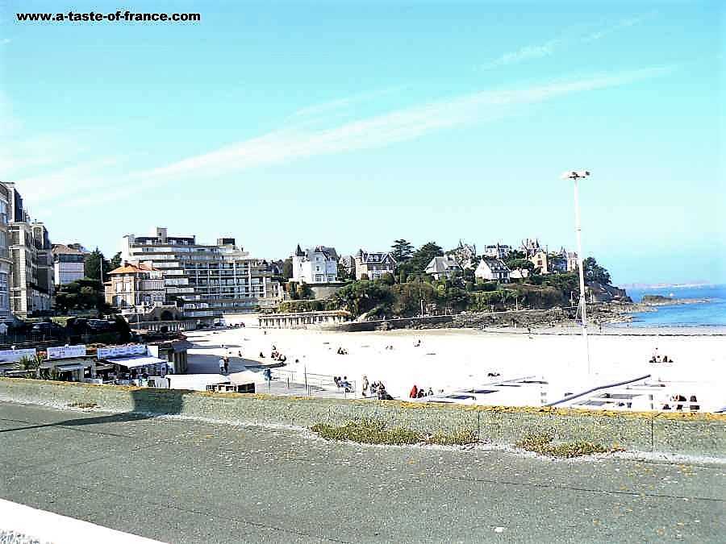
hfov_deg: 51.4
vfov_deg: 39.7
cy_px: 272
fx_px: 755
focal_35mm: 36
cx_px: 363
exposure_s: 1/1000
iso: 100
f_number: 2.8
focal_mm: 6
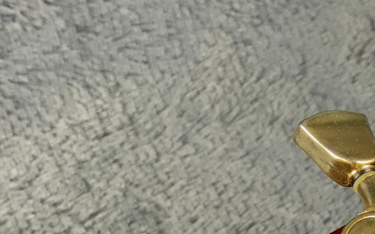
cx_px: 460
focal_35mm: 110
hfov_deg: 17.9
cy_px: 317
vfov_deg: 11.5
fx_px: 1124
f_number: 1.8
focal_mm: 3
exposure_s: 1/60
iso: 200
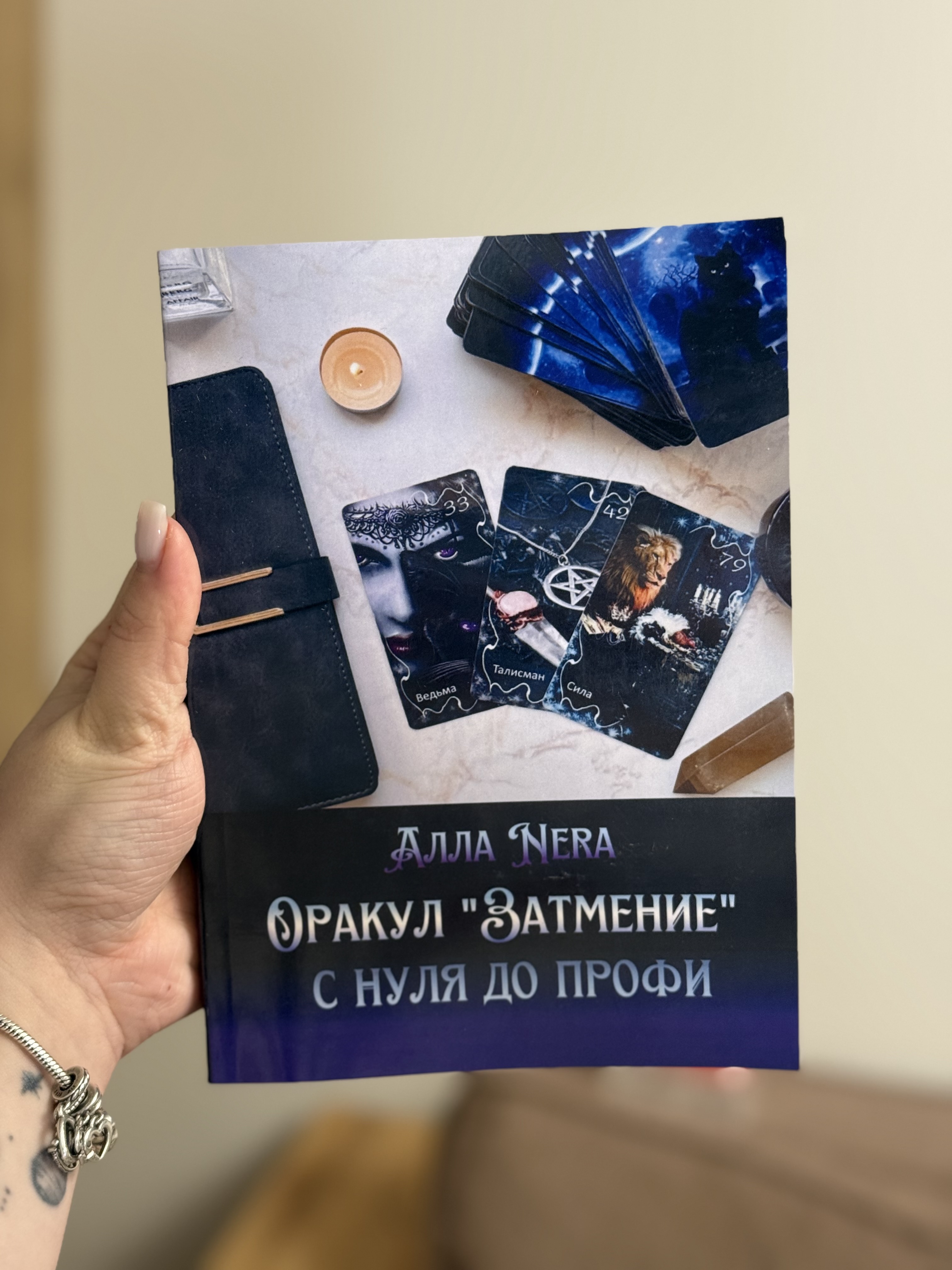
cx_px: 476
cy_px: 635
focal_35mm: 48
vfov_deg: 39.7
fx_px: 1760
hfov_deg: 30.3
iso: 200
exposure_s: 1/50
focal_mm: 6.76
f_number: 1.78
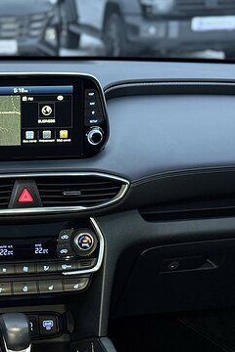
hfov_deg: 17.6
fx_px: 744
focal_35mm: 76
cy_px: 187
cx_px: 17
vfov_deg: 26.6
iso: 640
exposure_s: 1/30
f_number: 1.78
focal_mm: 6.76
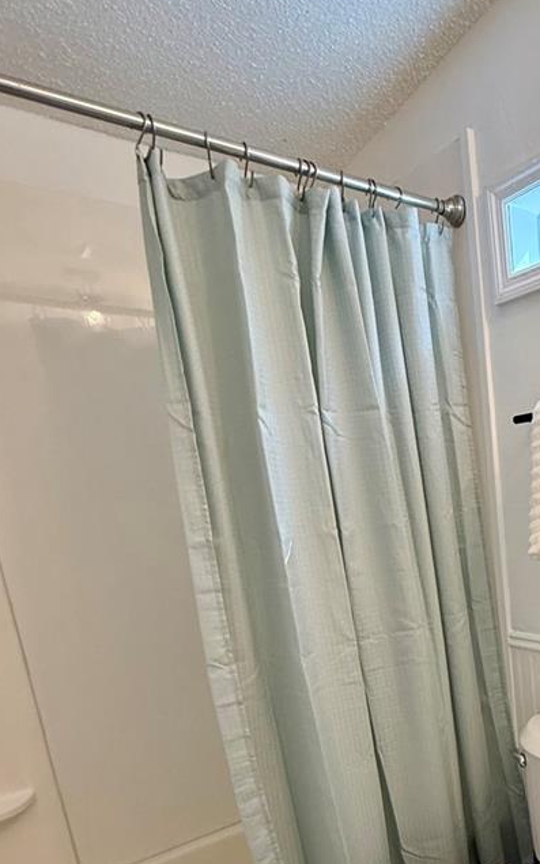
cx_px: 541
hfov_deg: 39.2
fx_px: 660
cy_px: 643
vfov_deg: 62.8
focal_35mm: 28
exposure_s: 1/120
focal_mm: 2.22
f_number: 2.2
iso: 200
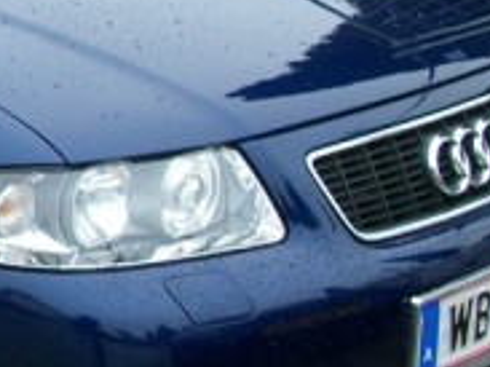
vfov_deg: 9.9
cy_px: 142
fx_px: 2108
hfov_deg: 12.5
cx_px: -289
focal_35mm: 149
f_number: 2.9
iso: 80
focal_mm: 5.7
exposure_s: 1/188
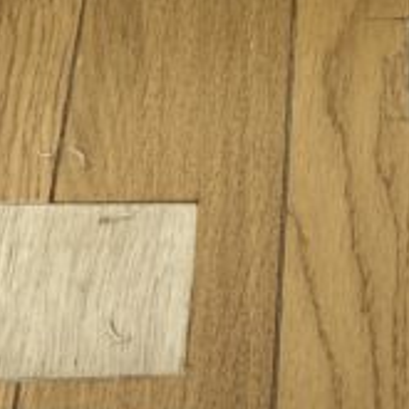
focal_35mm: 120
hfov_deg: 14.1
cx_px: 473
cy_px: 124
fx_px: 1604
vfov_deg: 14.5
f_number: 1.8
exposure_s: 1/60
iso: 200
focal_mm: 3.99
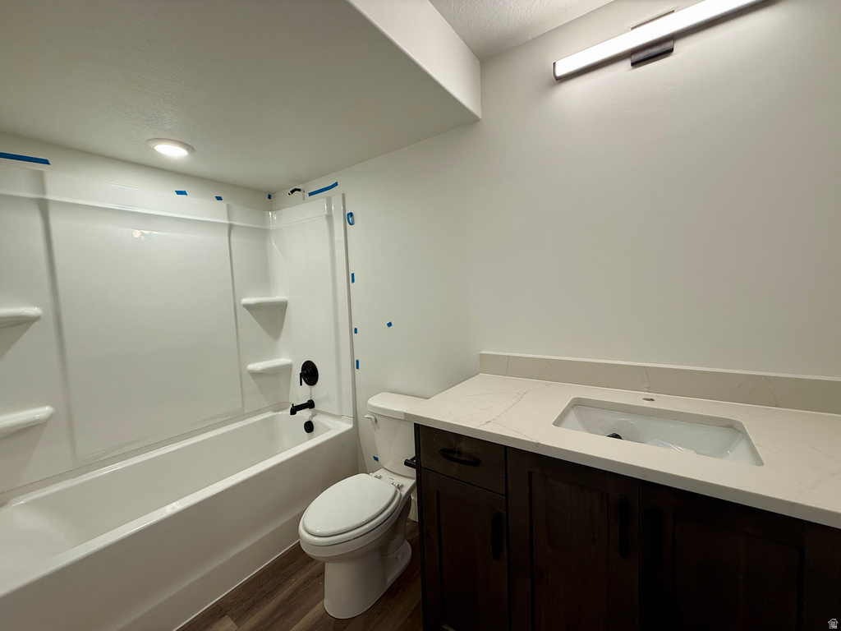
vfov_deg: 85.7
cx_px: 420
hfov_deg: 102.1
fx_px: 340
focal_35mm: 14
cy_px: 316
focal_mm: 2.22
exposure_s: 1/120
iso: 125
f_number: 2.2
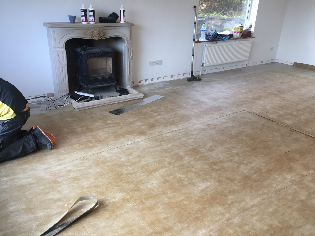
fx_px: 264
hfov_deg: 61.7
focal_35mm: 29
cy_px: 118
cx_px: 158
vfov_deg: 48.2
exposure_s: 1/33
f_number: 2.2
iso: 32
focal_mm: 4.15
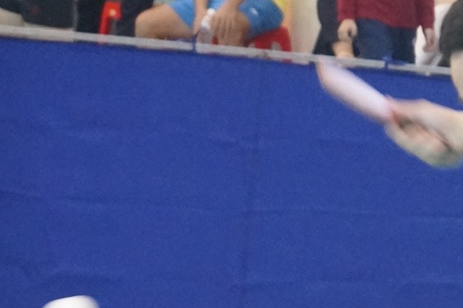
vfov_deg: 4.6
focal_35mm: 295
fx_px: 3790
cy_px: 113
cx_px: 768
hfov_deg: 6.9
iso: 3200
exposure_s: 1/100
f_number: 5.6
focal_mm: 49
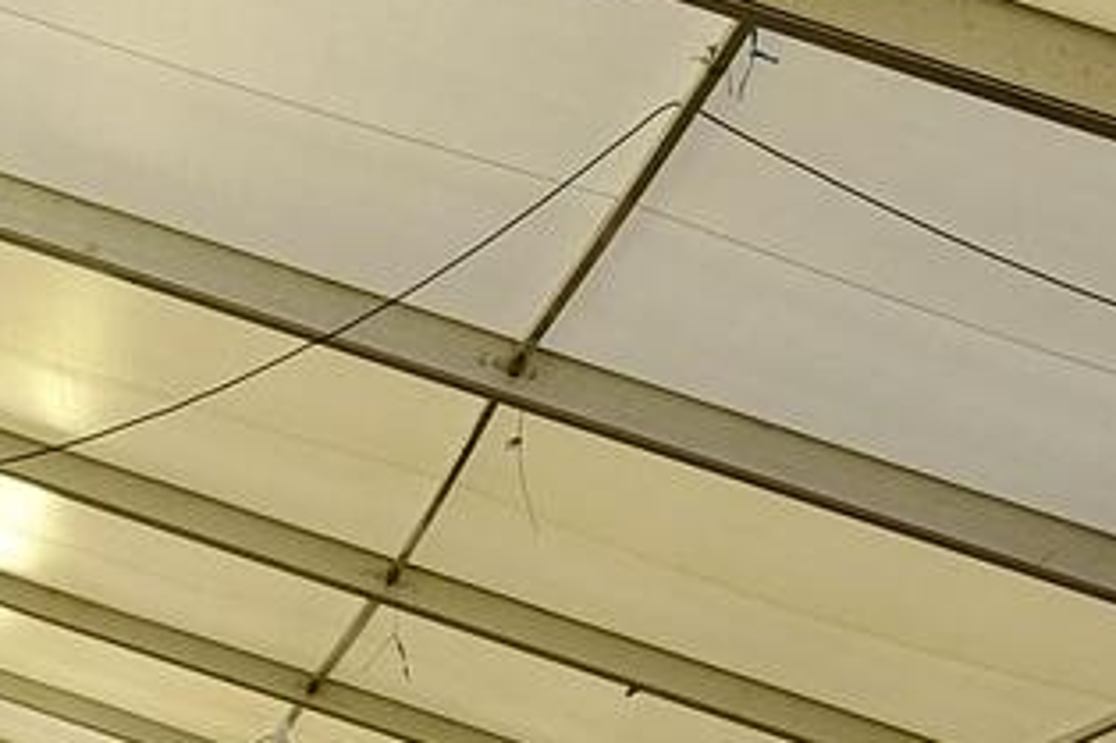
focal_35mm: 141
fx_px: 4369
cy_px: 946
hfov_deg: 14.0
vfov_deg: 9.6
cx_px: -309
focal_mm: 27
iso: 1000
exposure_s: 1/60
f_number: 8
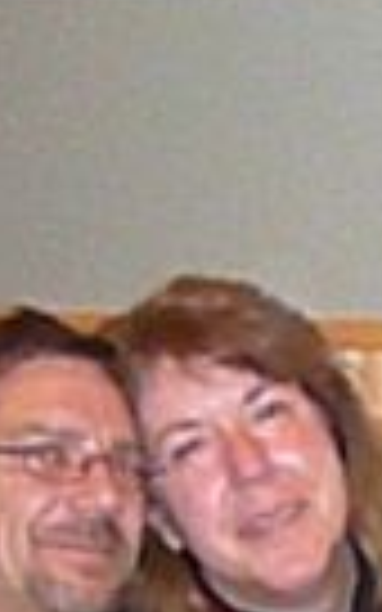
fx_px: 2898
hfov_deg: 7.1
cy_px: 873
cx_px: 885
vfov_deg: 11.6
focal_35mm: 174
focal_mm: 5.2
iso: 800
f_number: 2.8
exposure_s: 1/8
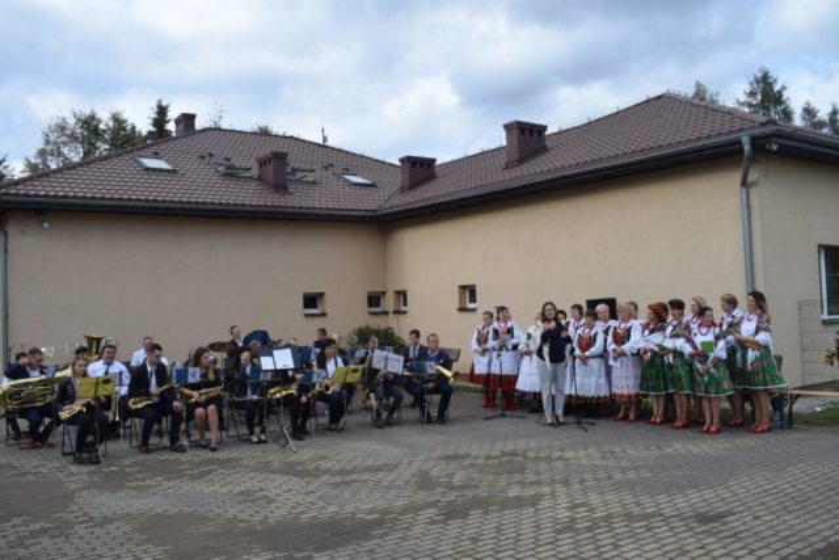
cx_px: 420
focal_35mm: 33
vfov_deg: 40.0
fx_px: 769
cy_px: 280
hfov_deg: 57.2
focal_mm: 22
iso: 200
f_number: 8
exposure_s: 1/250
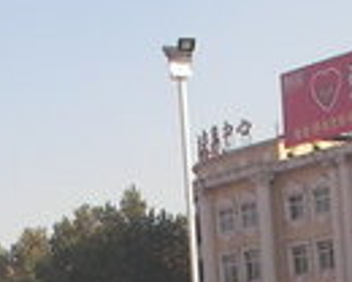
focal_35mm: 171
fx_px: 1781
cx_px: 219
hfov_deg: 11.3
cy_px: 540
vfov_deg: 8.6
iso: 50
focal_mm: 6.3
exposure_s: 1/160
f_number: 6.6
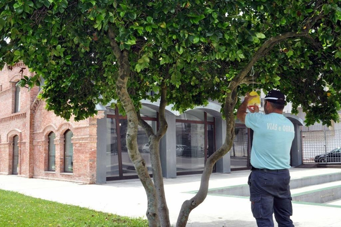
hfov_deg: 53.2
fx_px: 341
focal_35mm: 36
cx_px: 170
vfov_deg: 36.8
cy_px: 114
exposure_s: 1/200
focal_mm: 24
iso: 800
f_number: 20
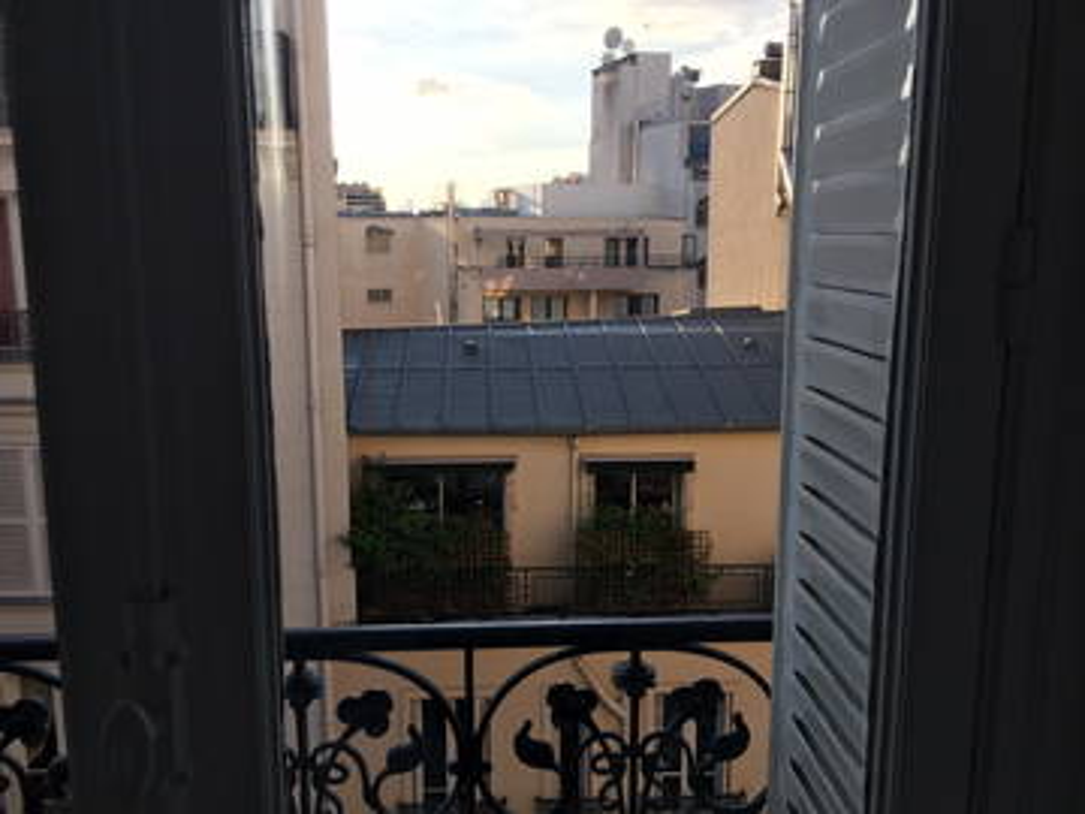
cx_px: 542
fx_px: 909
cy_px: 407
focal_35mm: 29
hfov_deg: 61.7
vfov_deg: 48.2
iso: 25
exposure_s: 1/361
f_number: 2.2
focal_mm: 4.15
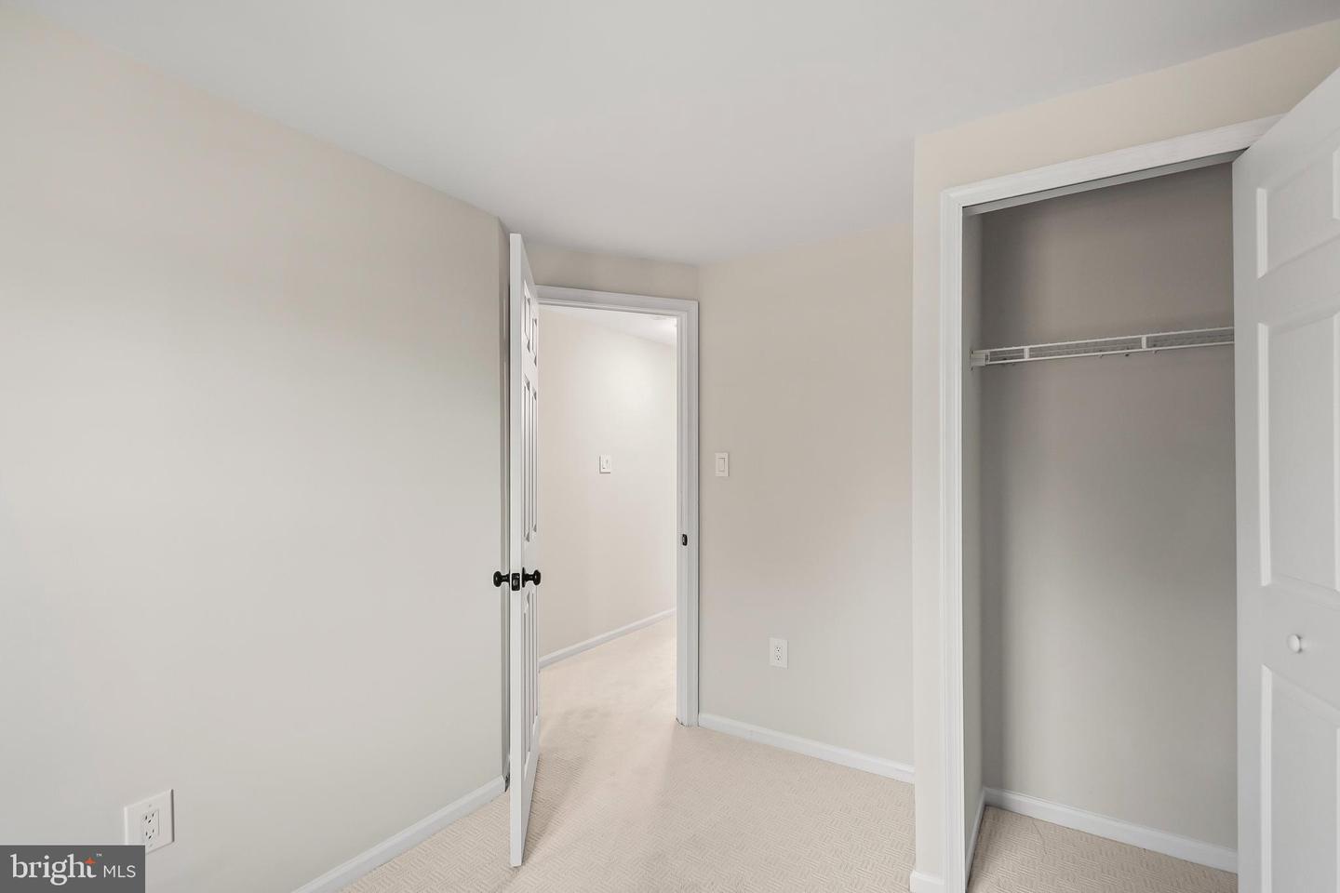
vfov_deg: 77.3
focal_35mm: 15
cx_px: 670
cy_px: 446
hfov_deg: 100.4
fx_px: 558
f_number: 7.1
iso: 640
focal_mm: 10
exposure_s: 1/8
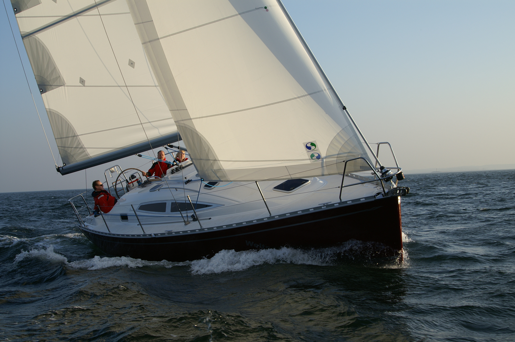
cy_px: 171
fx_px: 750
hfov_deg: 37.9
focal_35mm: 52
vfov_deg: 25.7
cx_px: 258
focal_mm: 35
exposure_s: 1/300
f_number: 8
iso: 100
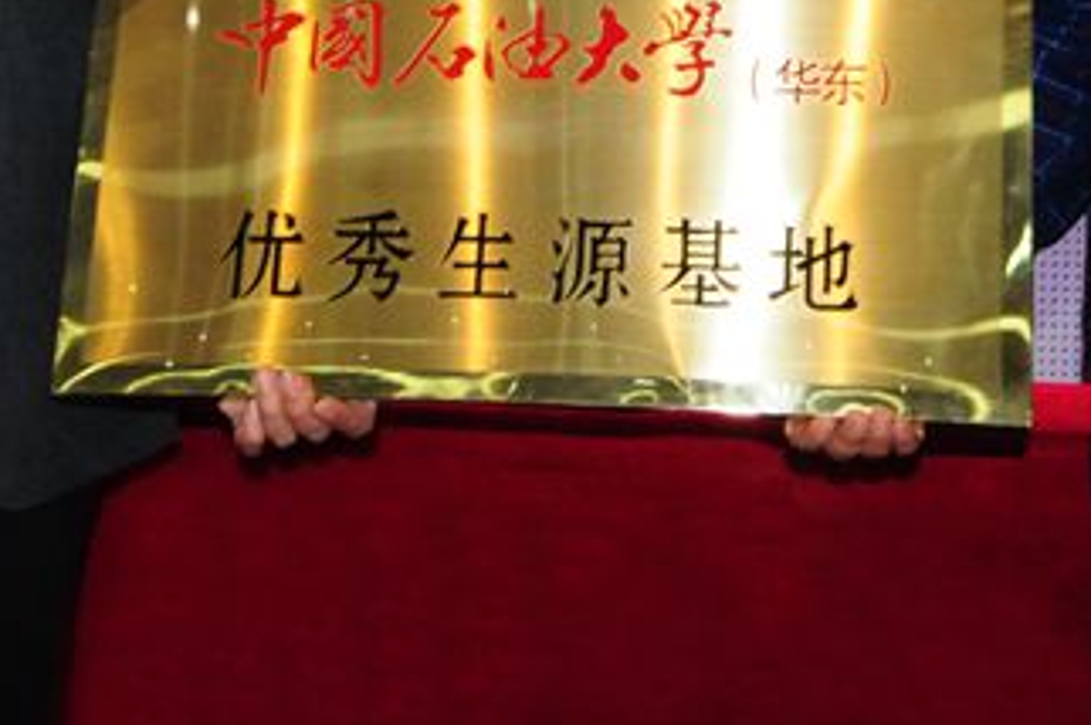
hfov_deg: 20.2
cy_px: -261
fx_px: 3058
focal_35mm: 101
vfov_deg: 13.0
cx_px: 629
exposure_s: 1/60
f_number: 13
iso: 2000
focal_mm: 24
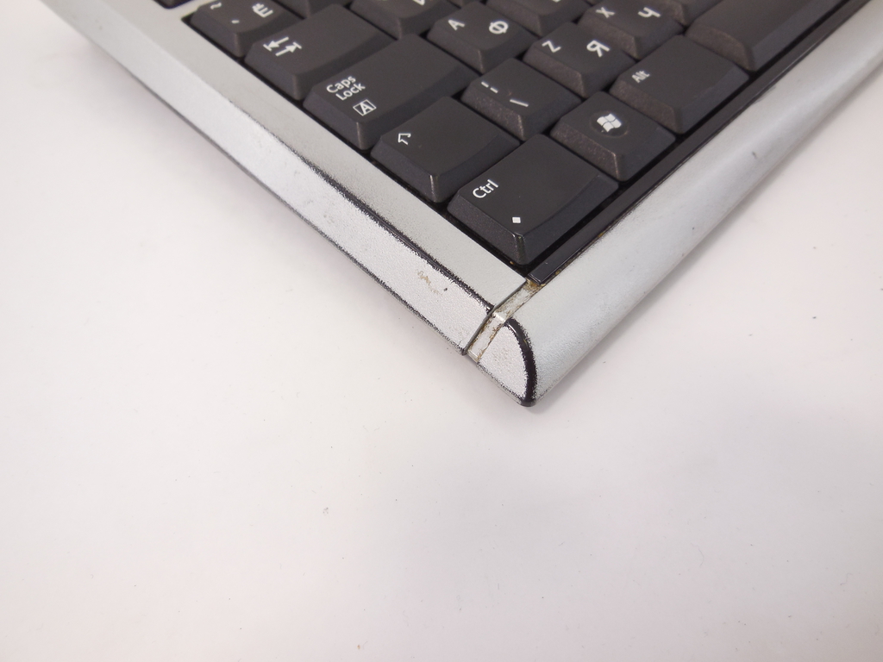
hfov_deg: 69.4
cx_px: 442
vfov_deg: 54.9
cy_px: 331
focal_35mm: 25
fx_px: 638
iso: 125
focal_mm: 4.5
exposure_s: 1/80
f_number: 3.1
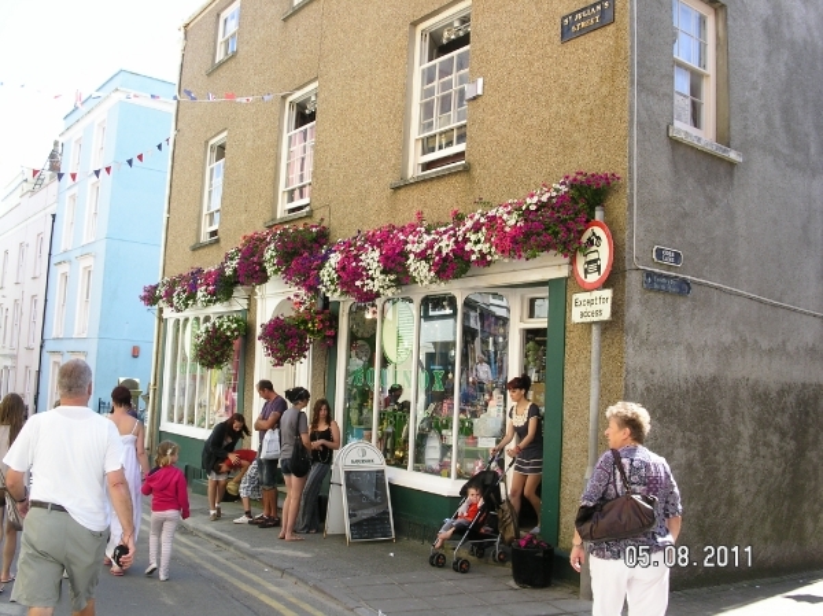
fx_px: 903
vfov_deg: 37.7
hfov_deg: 49.0
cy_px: 308
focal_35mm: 38
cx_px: 412
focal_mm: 7.8
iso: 100
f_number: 5.6
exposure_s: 1/125
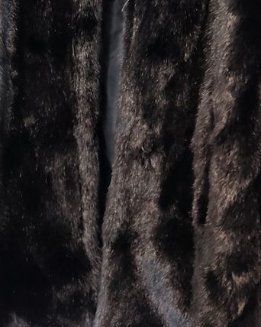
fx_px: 551
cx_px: 145
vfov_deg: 32.4
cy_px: 79
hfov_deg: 26.6
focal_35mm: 57
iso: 567
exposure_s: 1/25
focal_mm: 4.71
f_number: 1.79
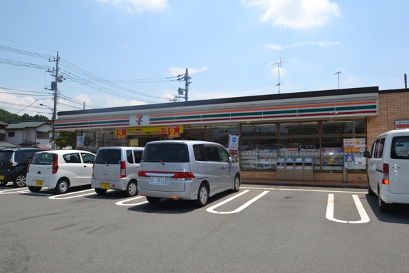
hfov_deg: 73.7
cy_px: 136
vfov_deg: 53.1
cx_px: 204
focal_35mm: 24
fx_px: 273
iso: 100
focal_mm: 16
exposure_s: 1/200
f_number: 9
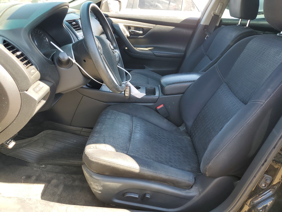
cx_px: 141
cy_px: 106
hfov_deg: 67.3
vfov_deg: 53.1
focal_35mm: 26
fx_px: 212
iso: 50
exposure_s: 1/154
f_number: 1.5
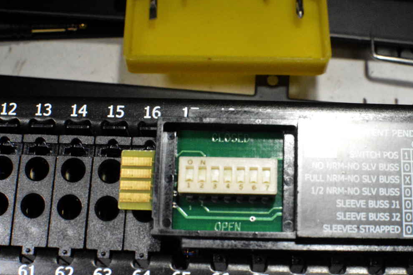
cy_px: 154
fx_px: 729
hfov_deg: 31.6
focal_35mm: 64
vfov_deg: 21.3
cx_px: 234
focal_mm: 35
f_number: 16
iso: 6400
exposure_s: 1/1600
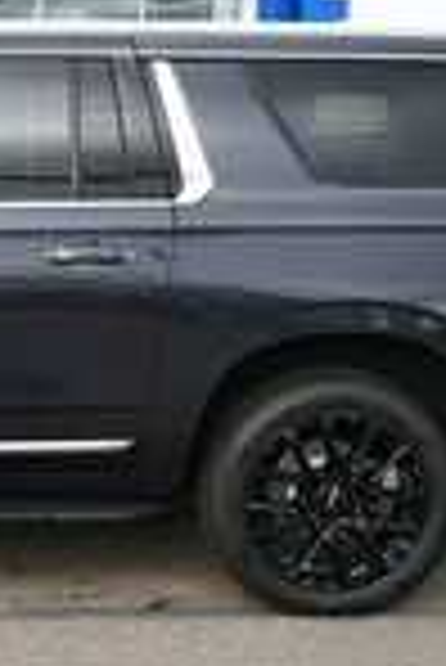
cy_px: 358
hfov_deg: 16.3
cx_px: -81
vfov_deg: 25.0
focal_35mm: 81
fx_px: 1502
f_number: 6.3
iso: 200
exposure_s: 1/250
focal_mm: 20
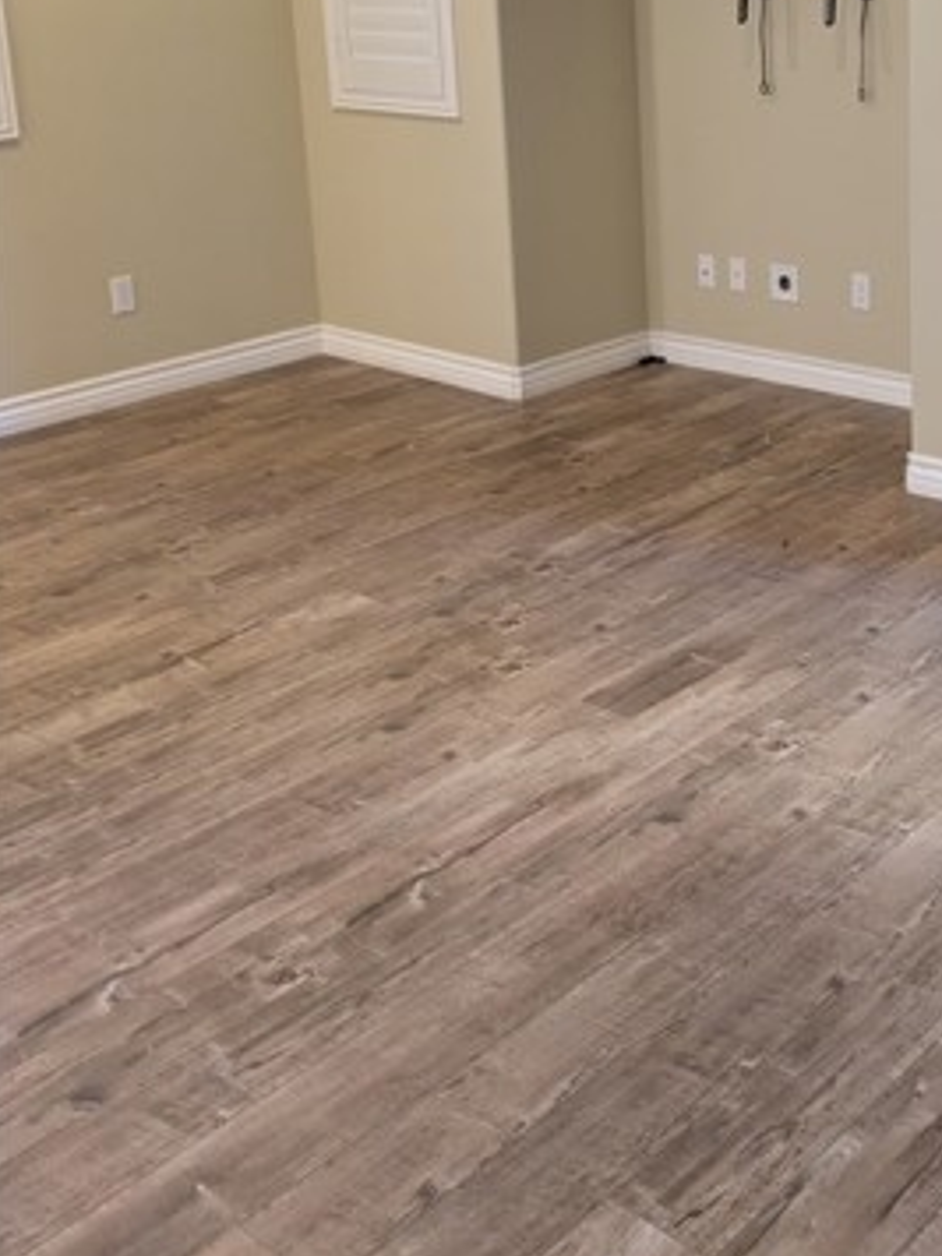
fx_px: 1633
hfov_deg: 30.8
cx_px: 838
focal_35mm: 45
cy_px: 226
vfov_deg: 40.1
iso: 508
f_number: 1.89
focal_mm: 5.43
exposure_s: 1/40
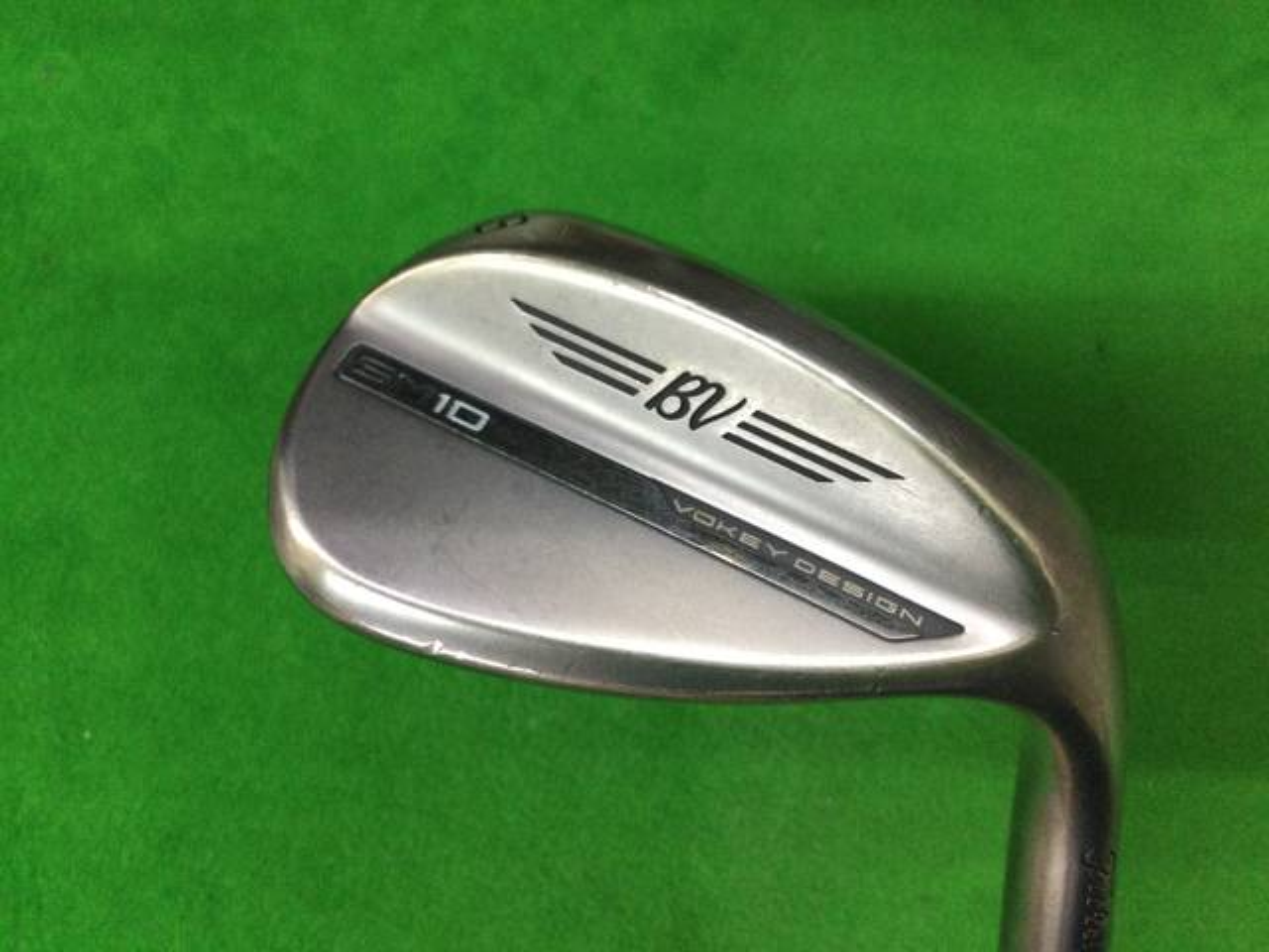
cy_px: 476
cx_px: 634
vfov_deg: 45.4
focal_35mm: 31
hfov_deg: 58.4
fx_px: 1136
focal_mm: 3.3
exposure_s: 1/30
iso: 80
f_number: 2.4
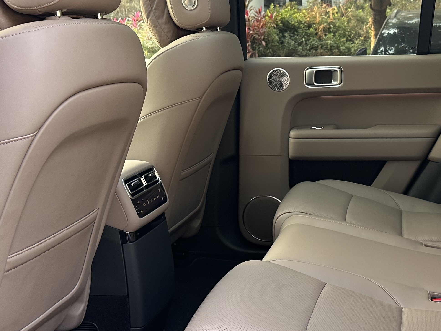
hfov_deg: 37.2
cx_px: 335
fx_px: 637
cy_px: 172
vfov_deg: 29.1
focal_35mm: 50
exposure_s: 1/121
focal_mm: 6.86
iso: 160
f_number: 1.78
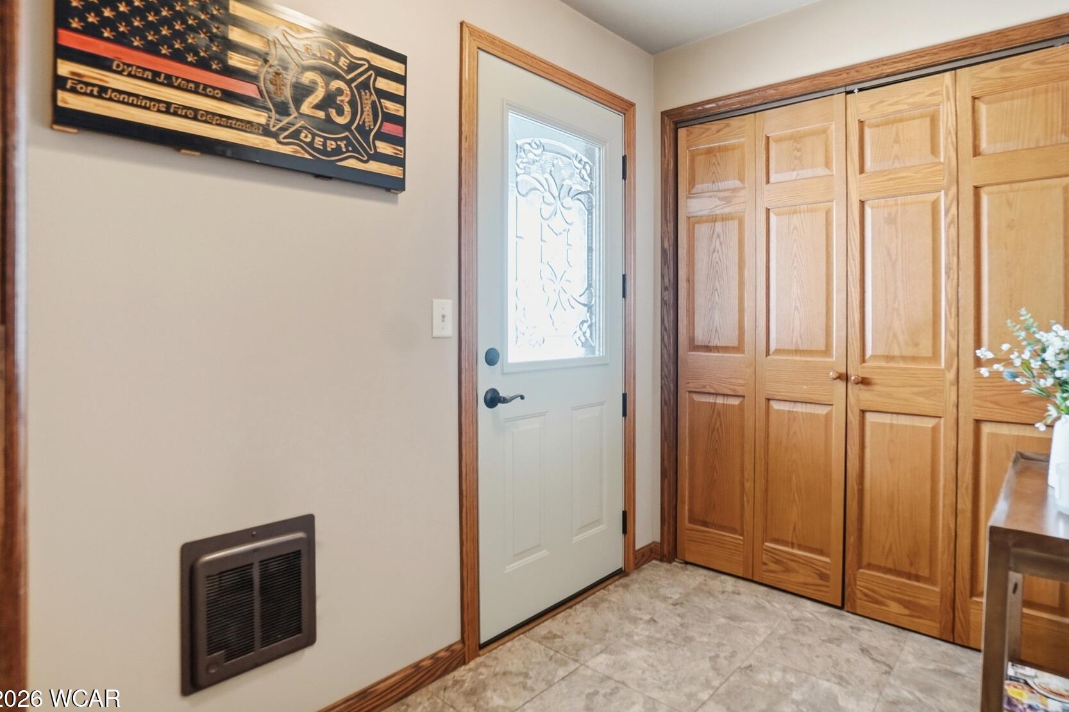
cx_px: 610
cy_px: 310
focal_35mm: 18
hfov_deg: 89.4
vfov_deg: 67.1
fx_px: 534
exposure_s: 1/90
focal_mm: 10
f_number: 5.6
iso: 125
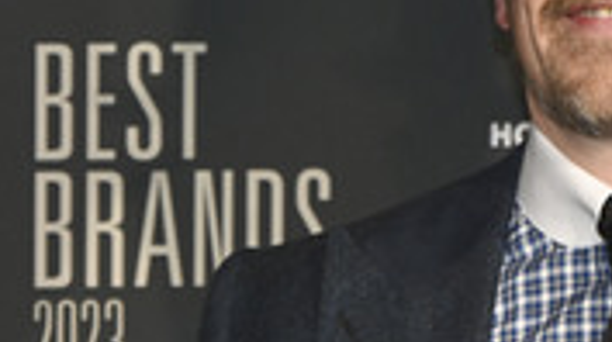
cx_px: 603
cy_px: 100
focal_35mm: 414
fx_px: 6709
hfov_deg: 5.2
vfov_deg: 2.9
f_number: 6.3
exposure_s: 1/125
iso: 1000
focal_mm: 155
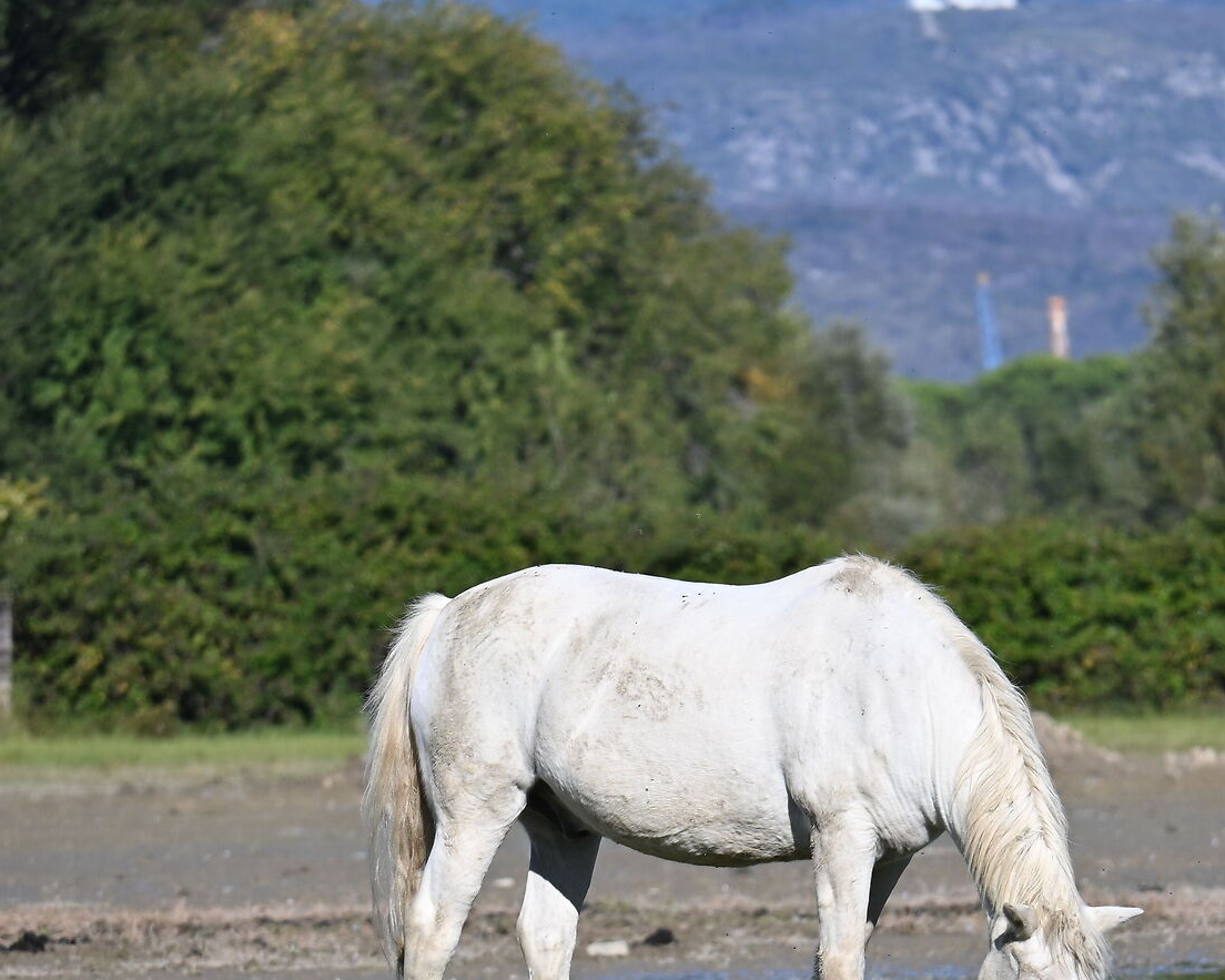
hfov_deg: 2.5
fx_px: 27733
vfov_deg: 2.0
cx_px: 748
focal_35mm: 765
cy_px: 776
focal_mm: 250
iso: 100
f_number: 6.3
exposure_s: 1/640
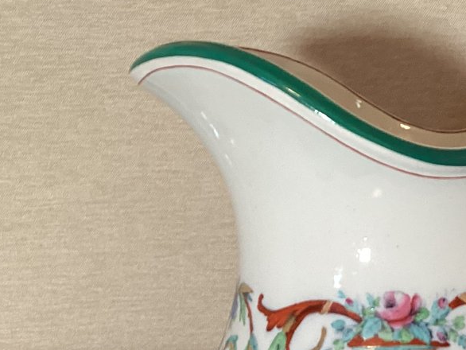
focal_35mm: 80
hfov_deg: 23.9
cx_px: 388
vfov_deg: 17.6
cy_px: 414
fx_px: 1077
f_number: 2.4
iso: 125
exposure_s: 1/50
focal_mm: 3.3
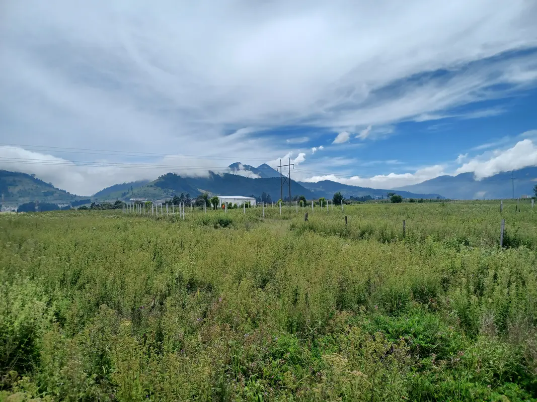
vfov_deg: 54.9
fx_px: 388
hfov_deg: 69.4
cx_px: 268
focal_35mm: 25
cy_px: 201
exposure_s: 1/973
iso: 32
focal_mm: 4.6
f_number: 1.8
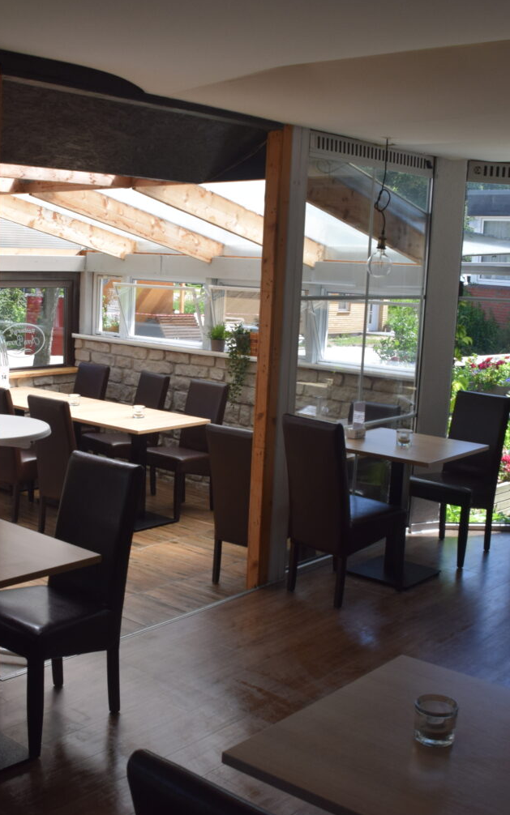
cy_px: 405
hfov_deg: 30.5
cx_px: 199
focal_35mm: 42
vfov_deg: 47.2
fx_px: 934
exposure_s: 1/250
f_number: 8
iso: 400
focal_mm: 18
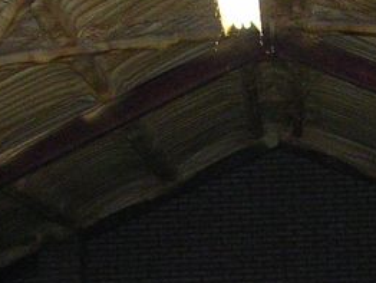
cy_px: 296
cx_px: 323
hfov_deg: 16.8
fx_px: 1261
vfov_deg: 12.6
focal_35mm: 116
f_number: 2.8
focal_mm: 5.8
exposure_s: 1/60.1
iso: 200
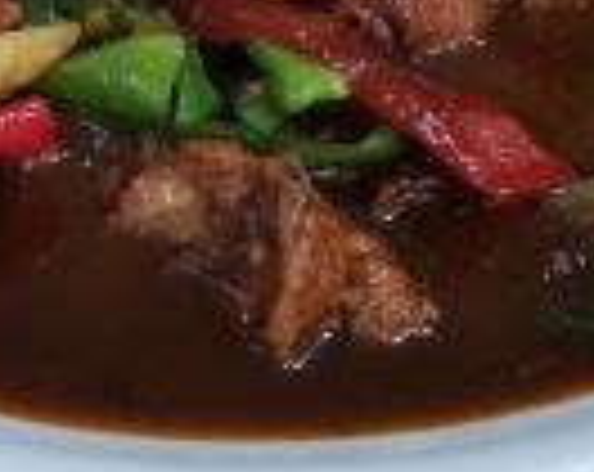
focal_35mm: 77
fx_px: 1351
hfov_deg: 24.8
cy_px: -157
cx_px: 274
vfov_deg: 18.4
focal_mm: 4.75
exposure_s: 1/100
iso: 320
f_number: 1.8
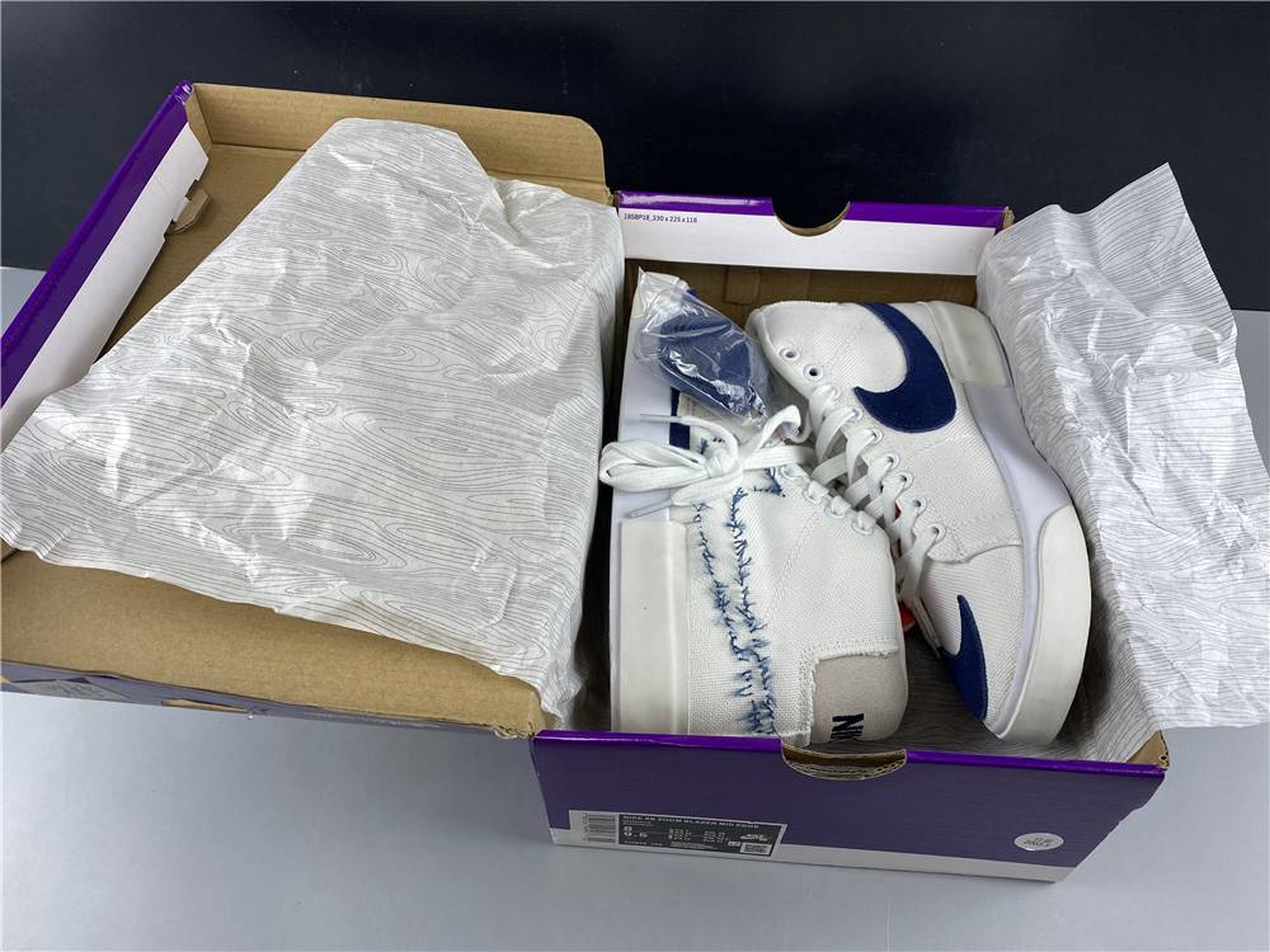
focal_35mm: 26
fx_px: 954
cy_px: 476
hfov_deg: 67.3
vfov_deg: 53.1
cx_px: 635
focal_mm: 4.25
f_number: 1.8
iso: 40
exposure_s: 1/100
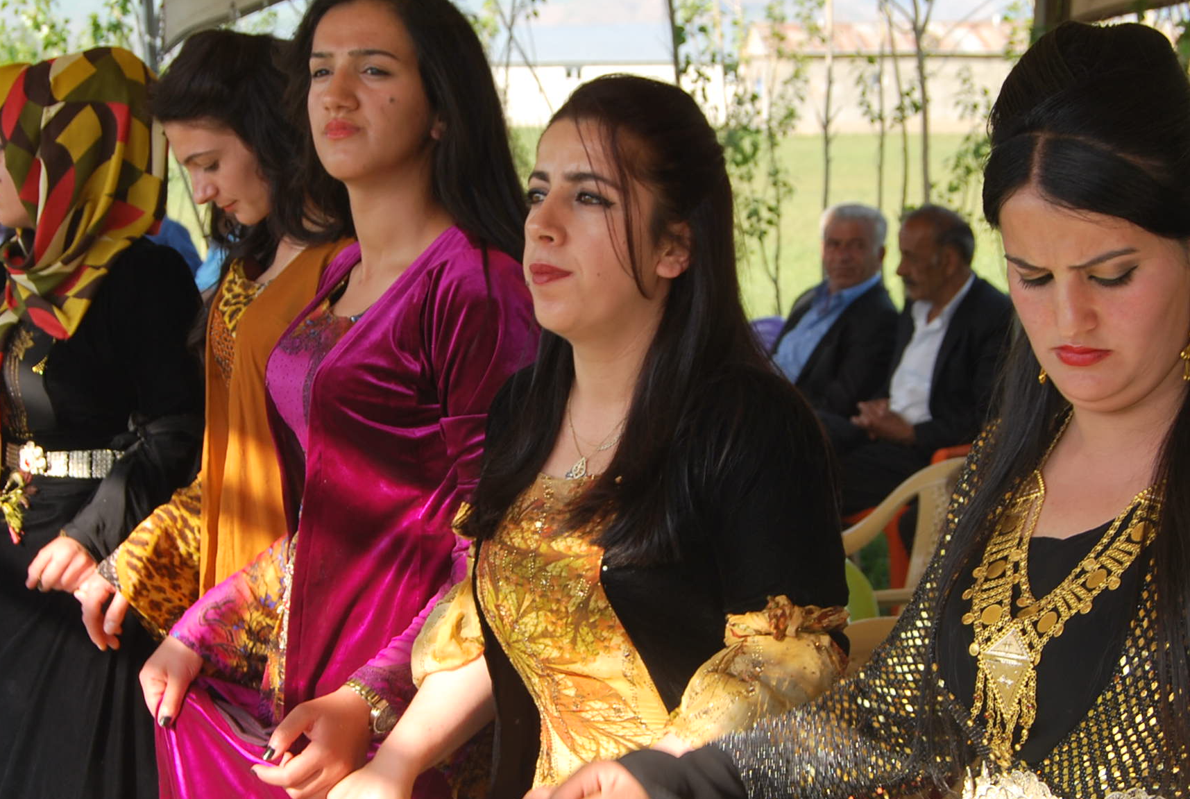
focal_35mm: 76
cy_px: 522
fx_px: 2517
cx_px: 508
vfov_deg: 18.0
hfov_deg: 26.6
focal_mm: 30
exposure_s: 1/160
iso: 100
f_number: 6.3
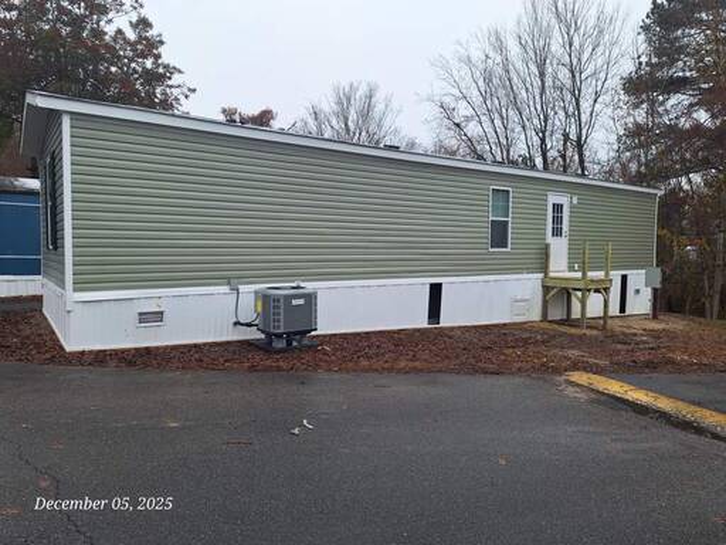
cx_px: 363
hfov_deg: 73.9
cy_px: 272
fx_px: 482
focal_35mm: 23
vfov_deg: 58.9
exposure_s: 1/222
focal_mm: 5.54
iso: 40
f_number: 1.8
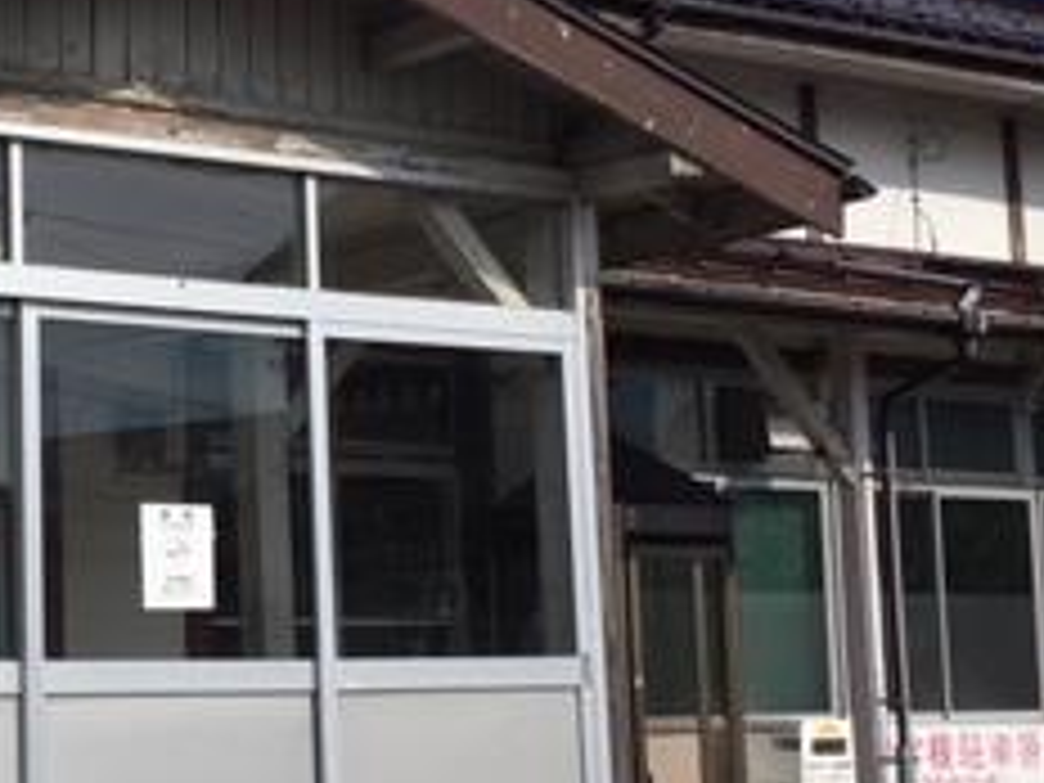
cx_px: -50
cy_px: 432
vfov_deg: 18.4
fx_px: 2413
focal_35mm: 80
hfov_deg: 23.2
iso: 25
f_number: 2.2
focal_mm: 4.15
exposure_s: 1/2653
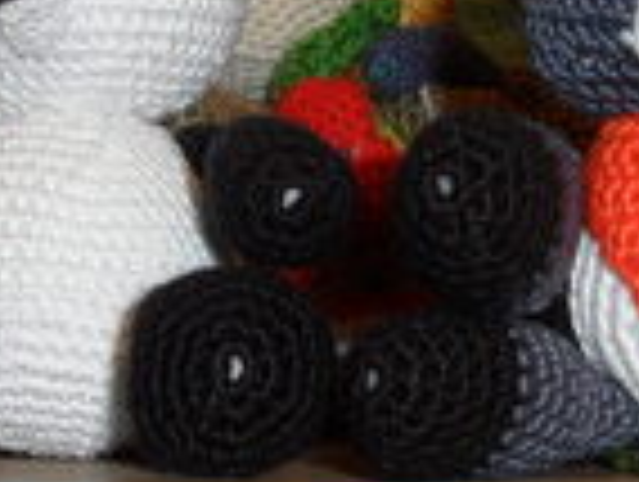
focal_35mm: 98
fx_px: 1812
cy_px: 18
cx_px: 232
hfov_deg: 20.0
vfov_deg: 14.9
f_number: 3.6
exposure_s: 1/45
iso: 200
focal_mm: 6.5
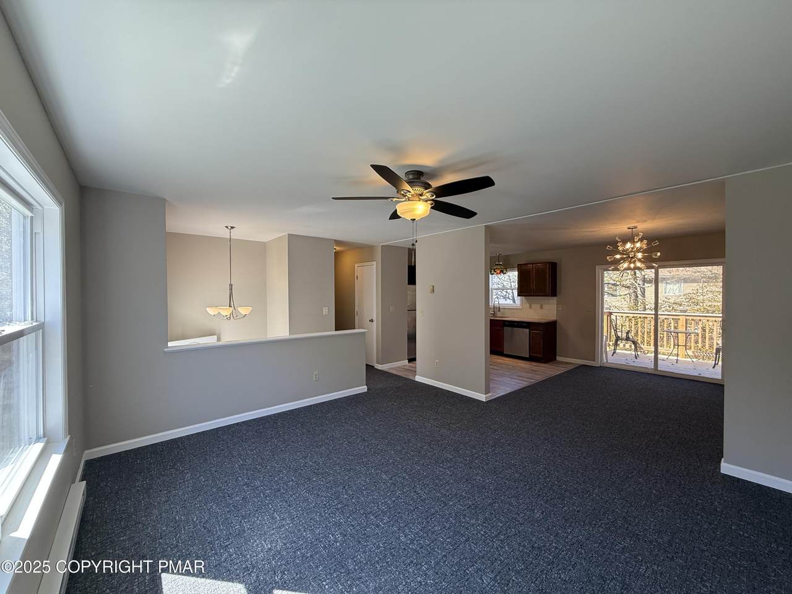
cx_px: 396
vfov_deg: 85.7
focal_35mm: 14
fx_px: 320
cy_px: 297
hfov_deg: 102.1
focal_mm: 2.22
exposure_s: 1/120
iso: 80
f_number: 2.2
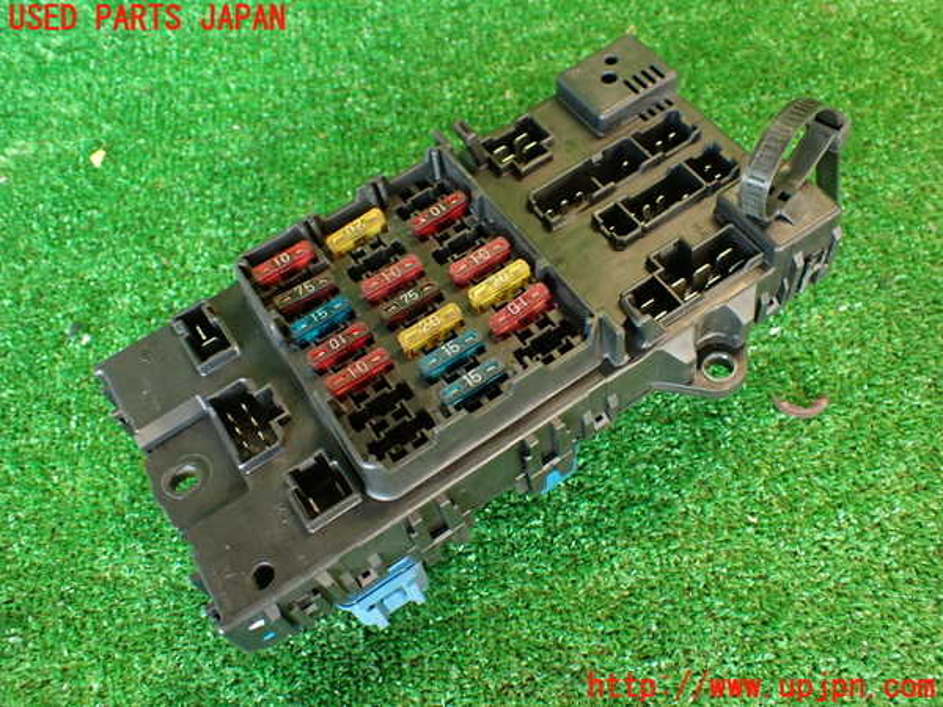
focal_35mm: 32
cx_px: 472
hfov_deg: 56.8
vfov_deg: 44.2
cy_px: 354
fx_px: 872
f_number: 2.4
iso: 320
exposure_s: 1/30
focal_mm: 5.79
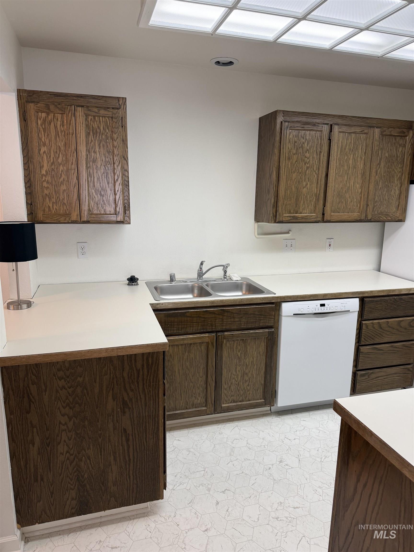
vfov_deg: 71.6
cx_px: 207
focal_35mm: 24
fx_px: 383
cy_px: 276
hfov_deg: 56.8
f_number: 1.78
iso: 100
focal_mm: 6.76
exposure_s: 1/60
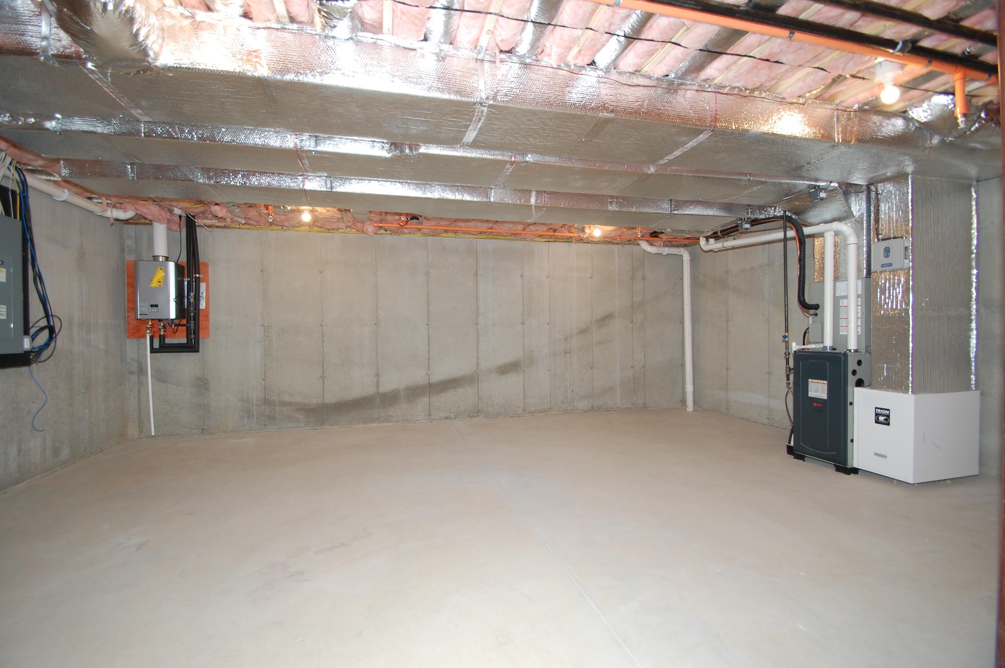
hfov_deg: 100.4
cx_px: 502
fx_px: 418
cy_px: 334
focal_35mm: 15
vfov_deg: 77.2
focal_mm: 10
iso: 400
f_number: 4
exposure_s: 1/60
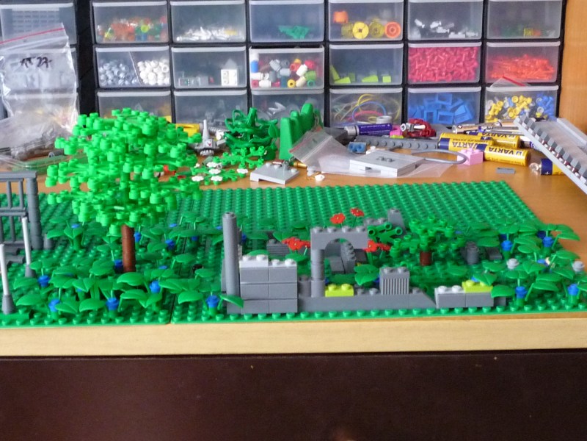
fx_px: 933
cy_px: 220
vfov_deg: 26.6
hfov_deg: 34.9
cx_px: 294
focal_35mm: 55
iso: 400
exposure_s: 1/25
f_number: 3.3
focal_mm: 5.3
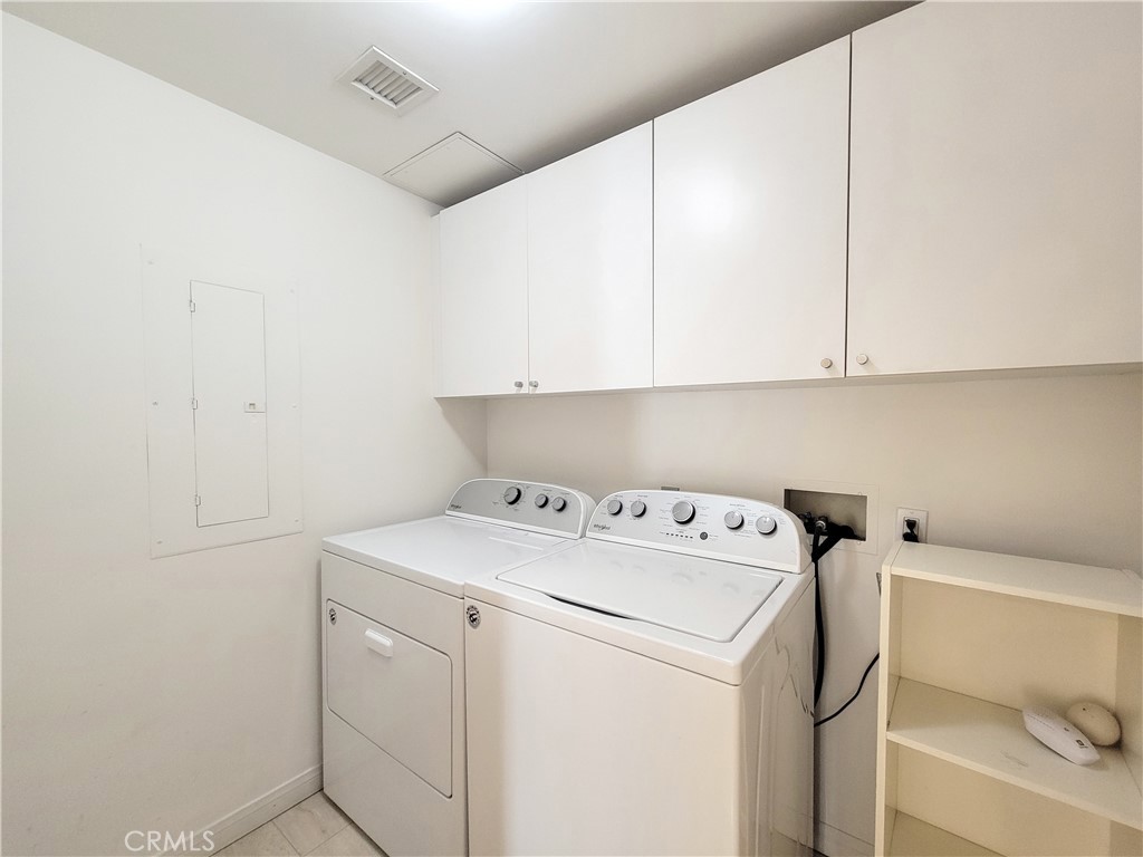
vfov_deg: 89.9
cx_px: 572
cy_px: 428
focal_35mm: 13
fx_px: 429
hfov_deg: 106.2
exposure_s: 1/60
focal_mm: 2.2
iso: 400
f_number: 2.2
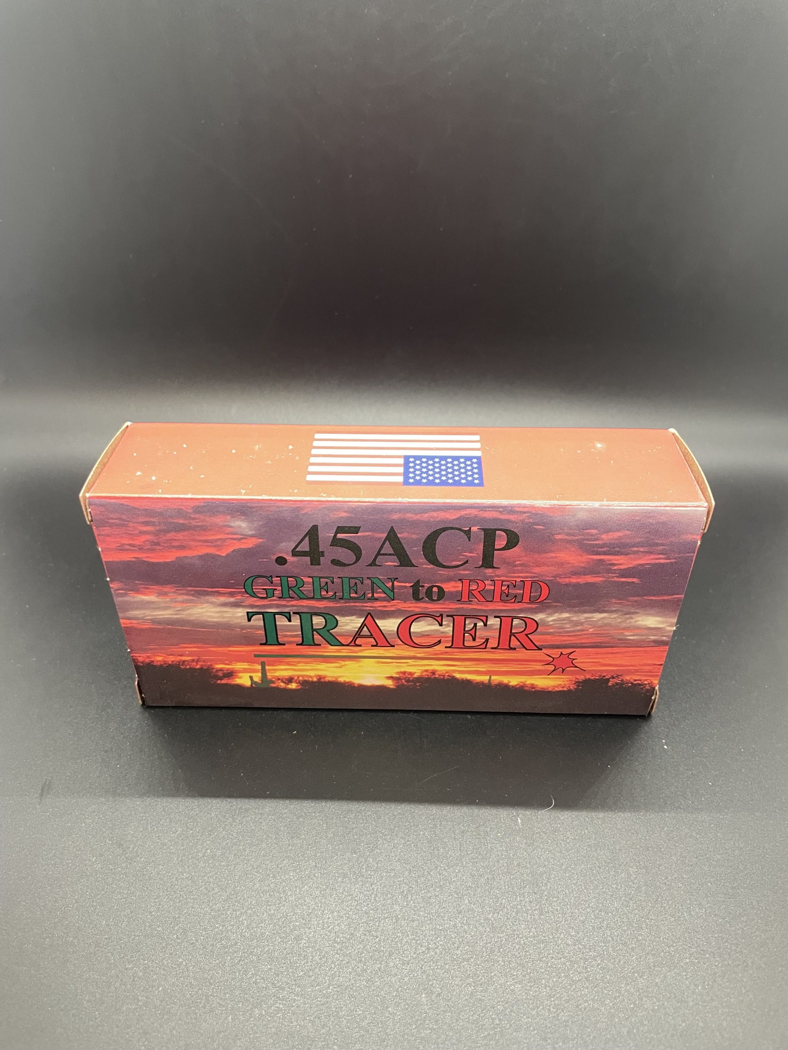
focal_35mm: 26
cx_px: 394
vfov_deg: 67.3
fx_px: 789
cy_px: 525
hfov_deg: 53.1
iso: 125
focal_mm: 4.2
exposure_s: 1/60
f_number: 1.6
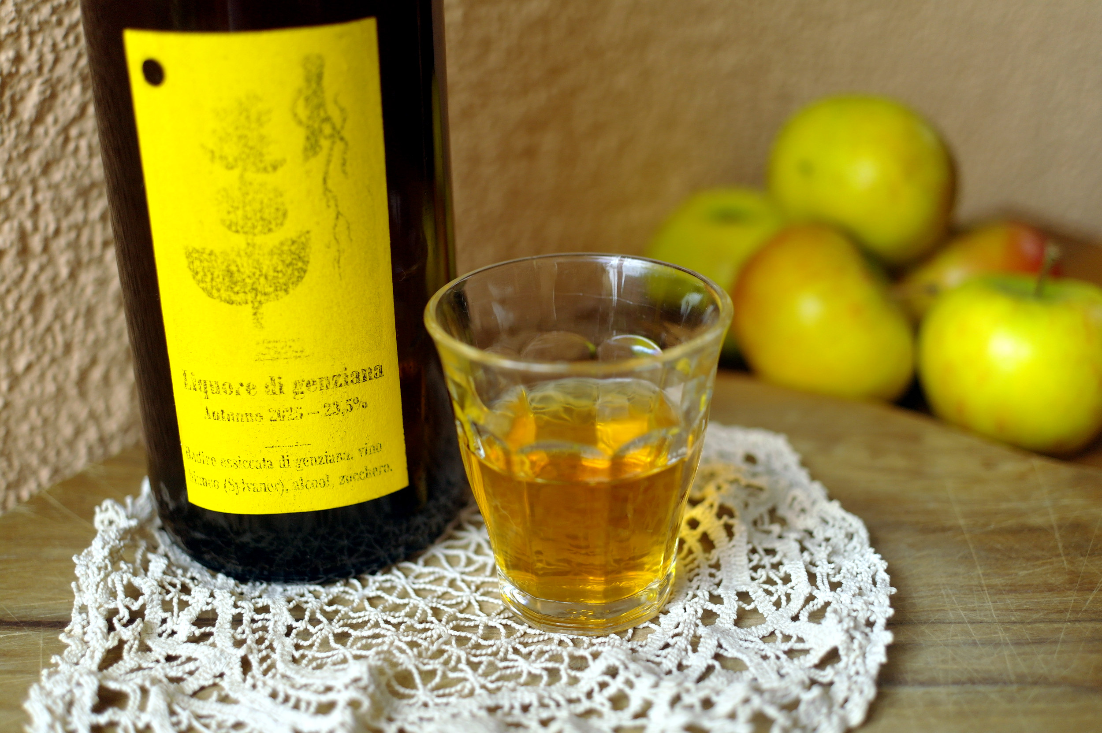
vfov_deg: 29.2
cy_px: 366
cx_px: 551
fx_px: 1407
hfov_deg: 42.8
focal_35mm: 46
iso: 200
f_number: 2.2
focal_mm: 30
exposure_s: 1/80
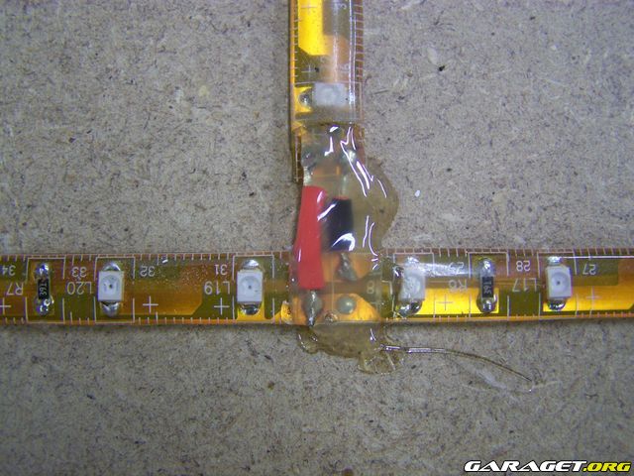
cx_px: 317
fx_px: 696
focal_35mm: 38
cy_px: 238
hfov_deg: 49.0
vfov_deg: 37.7
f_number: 2.8
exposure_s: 1/30
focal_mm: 6.3
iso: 160
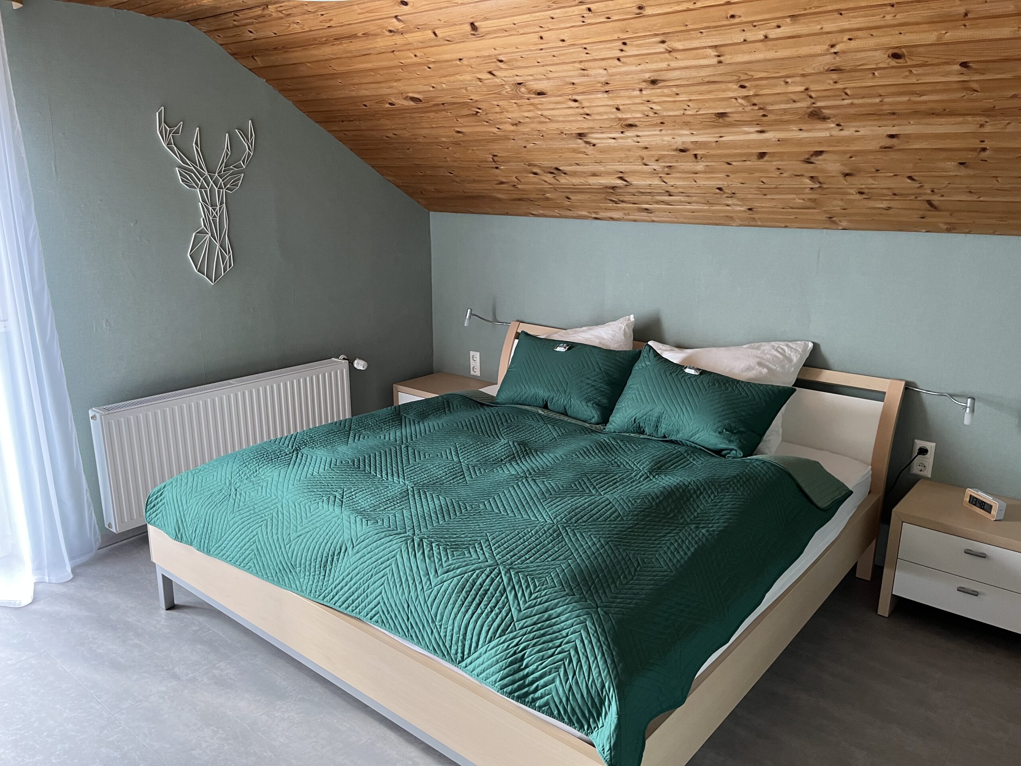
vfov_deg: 53.1
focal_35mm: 26
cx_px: 510
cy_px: 383
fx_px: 767
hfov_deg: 67.3
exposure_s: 1/60
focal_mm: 5.1
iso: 125
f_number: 1.6
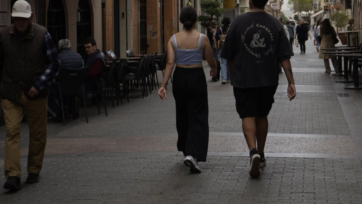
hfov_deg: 25.1
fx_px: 806
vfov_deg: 14.3
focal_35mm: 84
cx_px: 247
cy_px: 36
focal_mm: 53
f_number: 5.6
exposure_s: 1/400
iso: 100
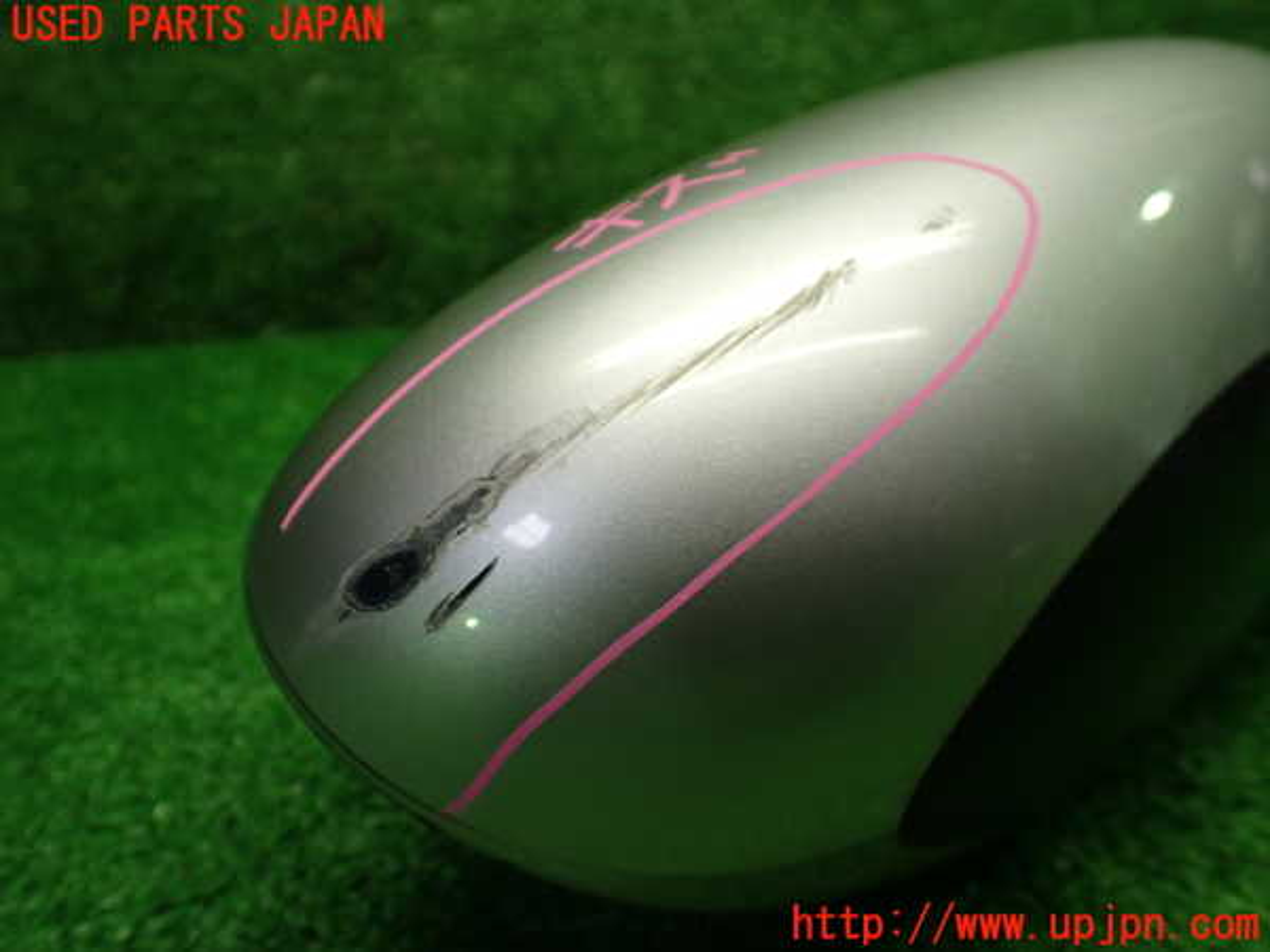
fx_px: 1101
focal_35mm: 30
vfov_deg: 46.8
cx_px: 635
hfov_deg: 60.0
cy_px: 476
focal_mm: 5.4
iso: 320
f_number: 2.3
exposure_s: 1/125
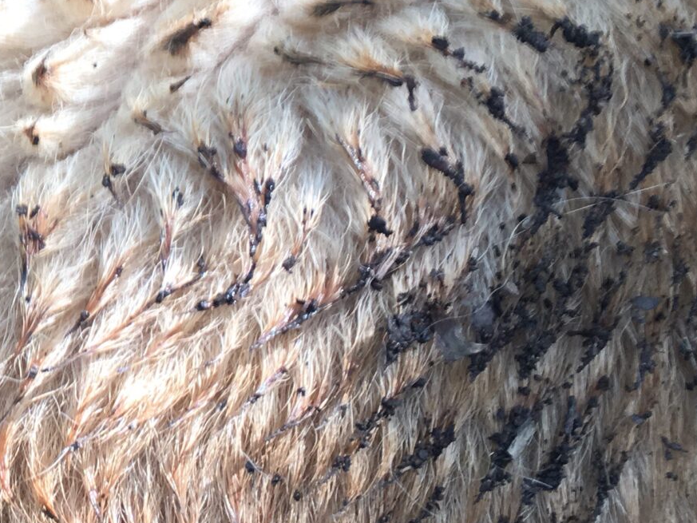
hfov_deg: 21.1
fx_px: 1712
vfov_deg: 17.2
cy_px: 80
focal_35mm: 85
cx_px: -185
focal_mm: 4.15
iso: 25
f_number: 2.2
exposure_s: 1/60
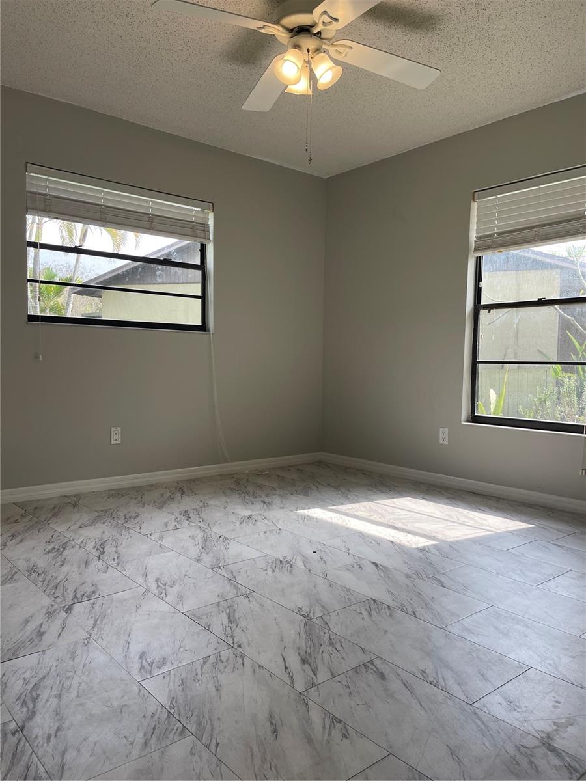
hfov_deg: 54.9
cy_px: 390
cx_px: 293
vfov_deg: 69.4
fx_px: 564
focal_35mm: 25
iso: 32
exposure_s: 1/234
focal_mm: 5.1
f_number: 1.6
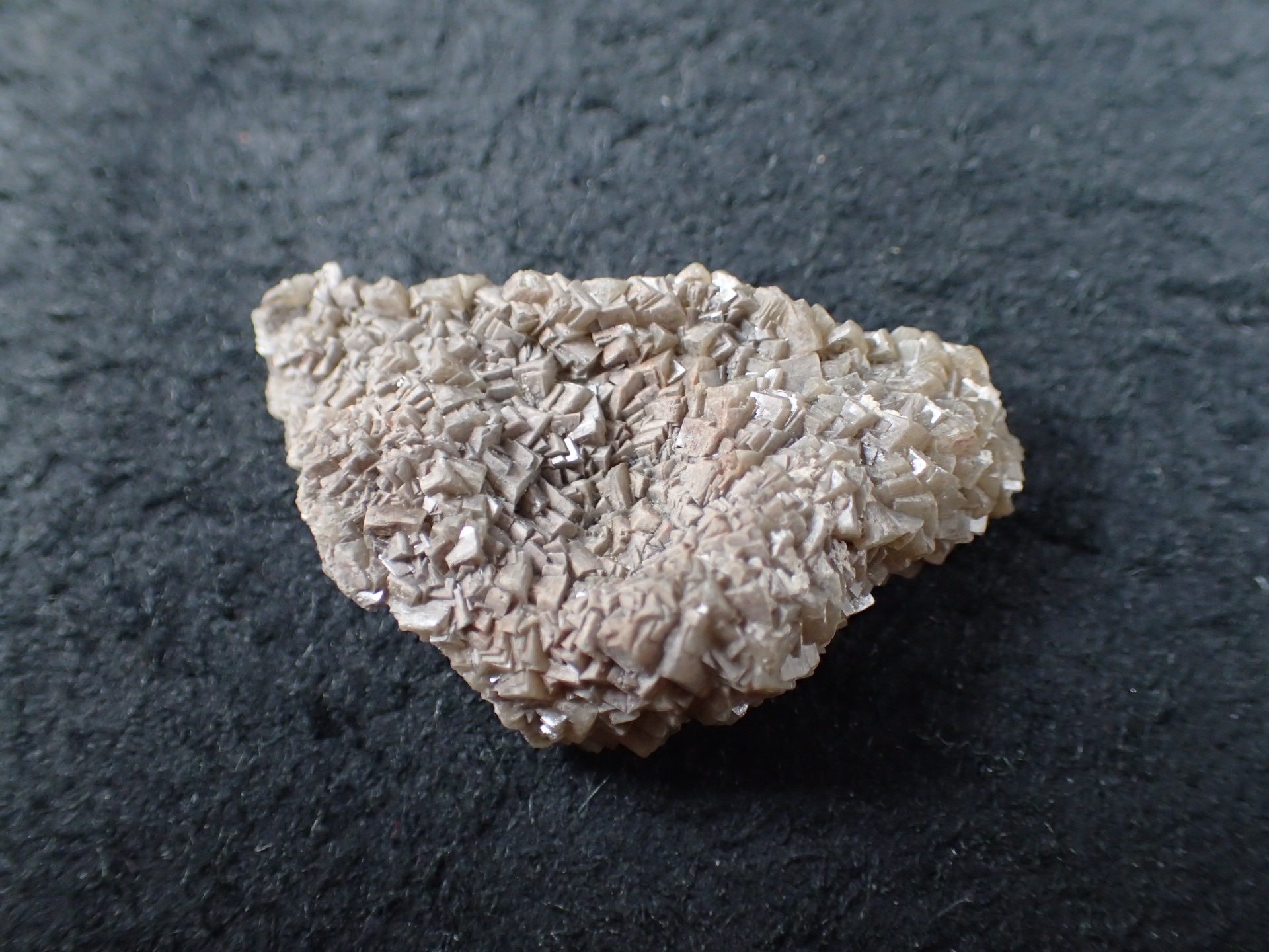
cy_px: 476
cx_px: 634
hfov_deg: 46.8
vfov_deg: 36.0
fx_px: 1466
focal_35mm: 40
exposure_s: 1/160
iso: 400
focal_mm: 7.34
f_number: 2.8
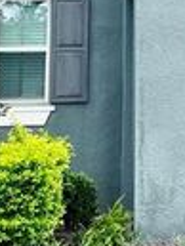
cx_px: 315
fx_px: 953
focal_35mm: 134
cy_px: -47
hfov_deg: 10.5
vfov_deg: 14.3
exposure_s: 1/2252
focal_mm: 5.7
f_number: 1.5
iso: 50
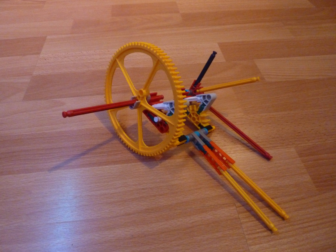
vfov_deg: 54.9
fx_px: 243
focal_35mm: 25
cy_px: 126
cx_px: 168
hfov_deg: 69.4
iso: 800
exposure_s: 1/13
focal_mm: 4.1
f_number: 3.3
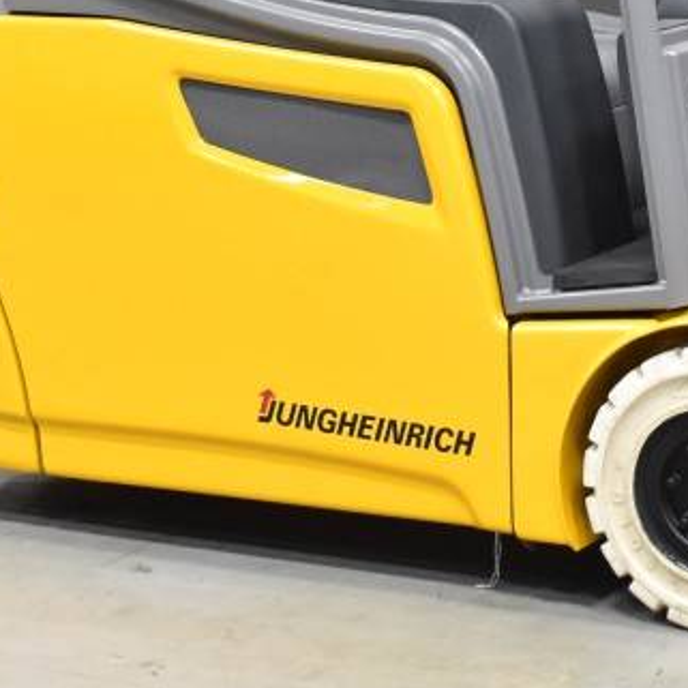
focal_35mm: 129
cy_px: -116
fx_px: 2891
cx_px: 615
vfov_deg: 13.2
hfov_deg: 13.5
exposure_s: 1/40
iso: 1600
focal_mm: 27
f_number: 5
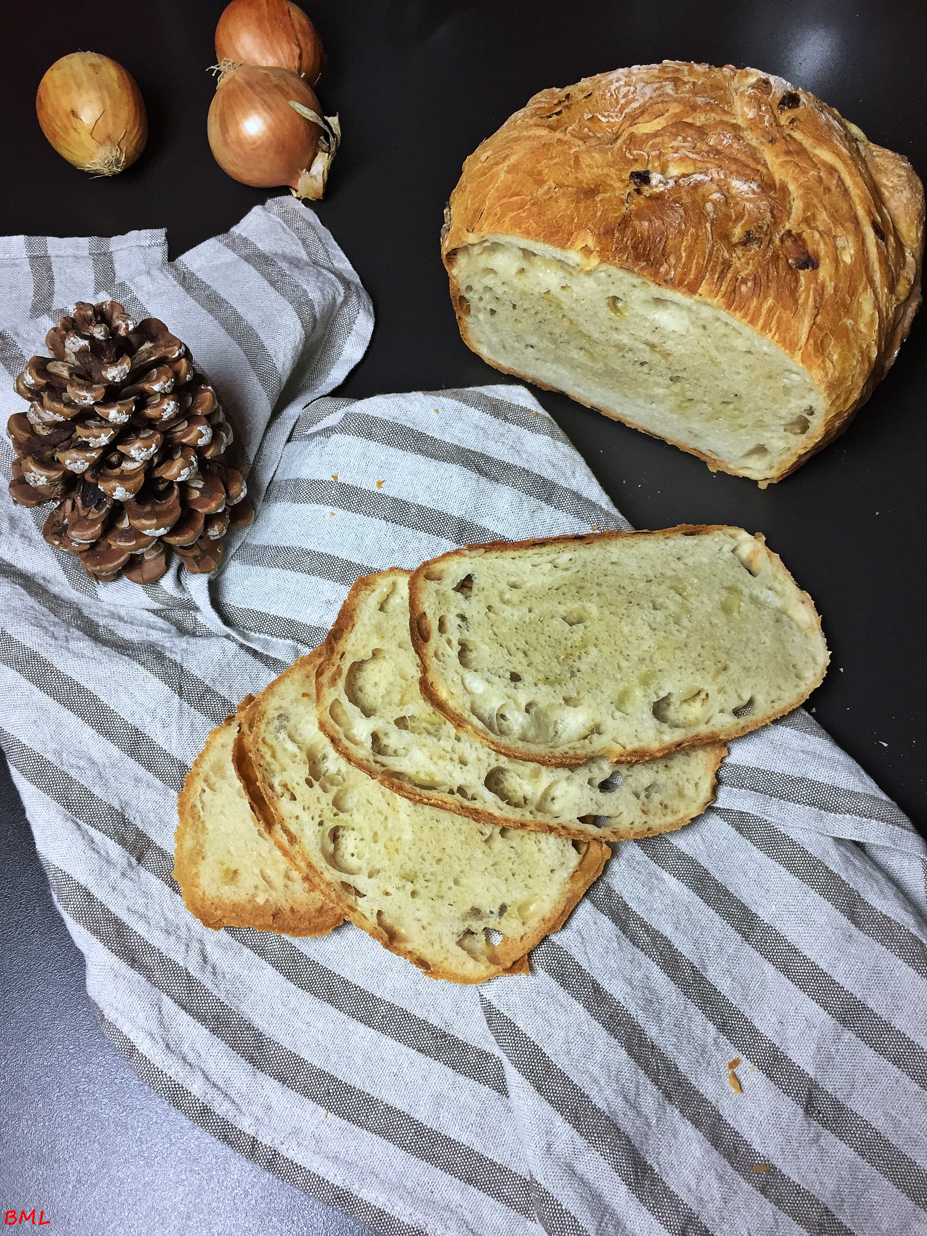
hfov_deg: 48.2
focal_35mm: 29
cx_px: 464
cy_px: 618
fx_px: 1035
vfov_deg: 61.7
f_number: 2.2
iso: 50
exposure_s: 1/33
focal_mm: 4.15
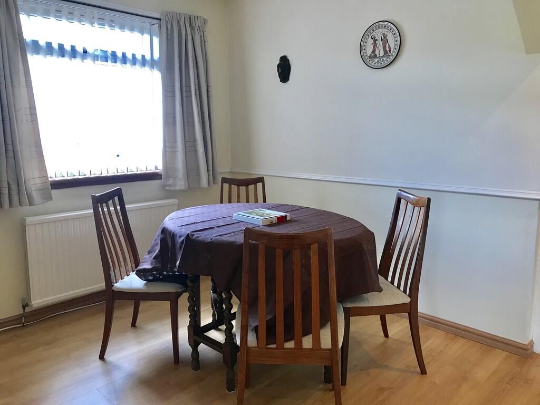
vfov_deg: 49.7
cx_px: 270
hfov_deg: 63.4
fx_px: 437
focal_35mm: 28
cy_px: 202
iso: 32
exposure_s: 1/25
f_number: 1.8
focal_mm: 3.99
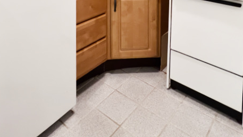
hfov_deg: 62.6
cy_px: -60
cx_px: 118
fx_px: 200
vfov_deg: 27.9
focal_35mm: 31
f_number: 1.8
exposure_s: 1/60
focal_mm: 1.57
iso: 200
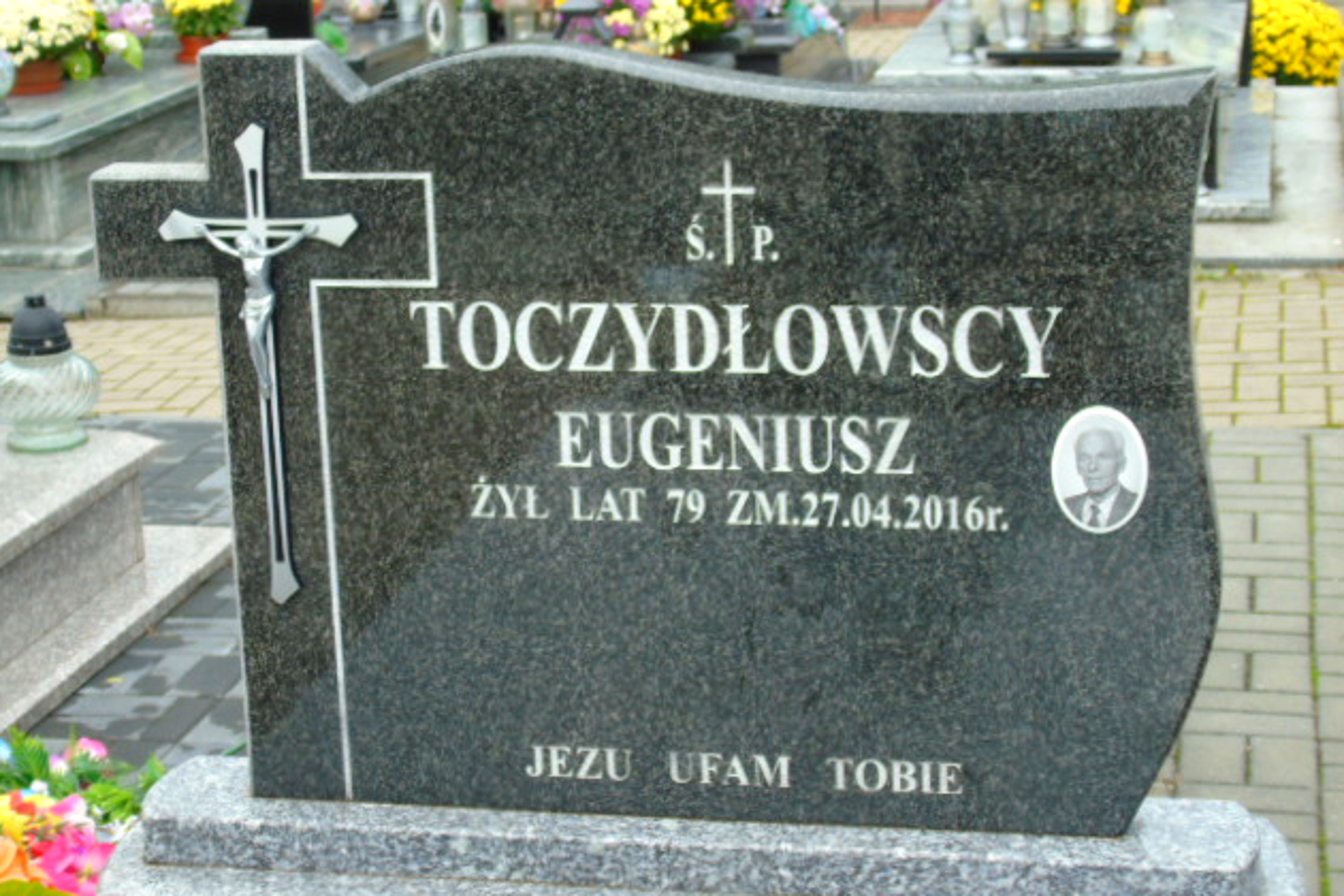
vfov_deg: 18.2
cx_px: 672
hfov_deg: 27.0
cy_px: 388
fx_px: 2800
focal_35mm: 75
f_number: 4.7
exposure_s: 1/50
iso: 80
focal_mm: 13
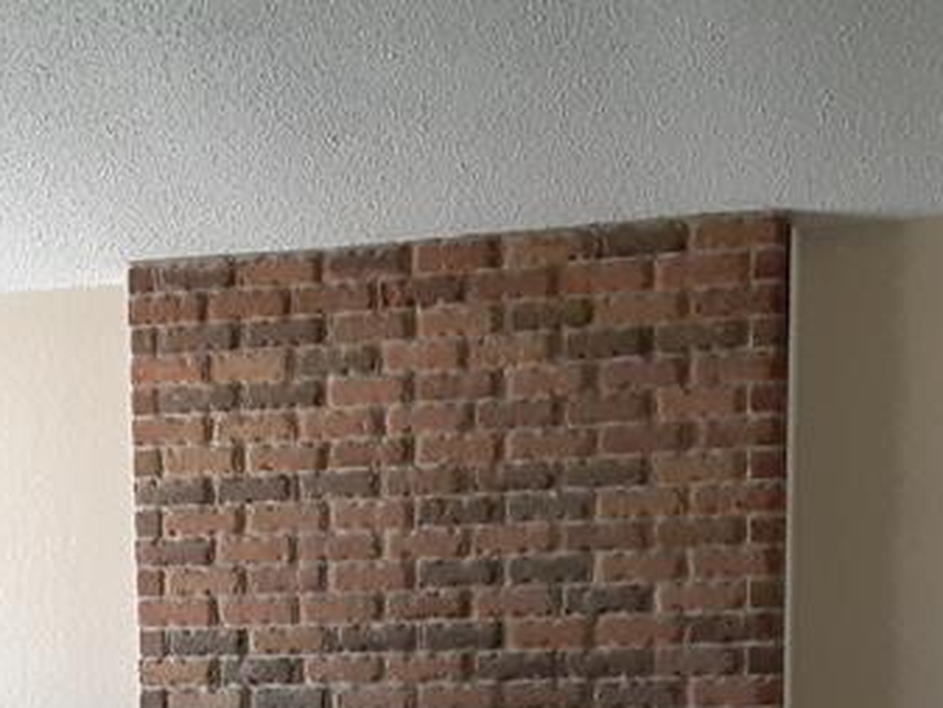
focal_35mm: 82
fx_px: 2235
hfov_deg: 23.8
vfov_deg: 16.8
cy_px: 963
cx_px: 389
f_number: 1.9
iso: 200
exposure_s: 1/60
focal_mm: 2.91
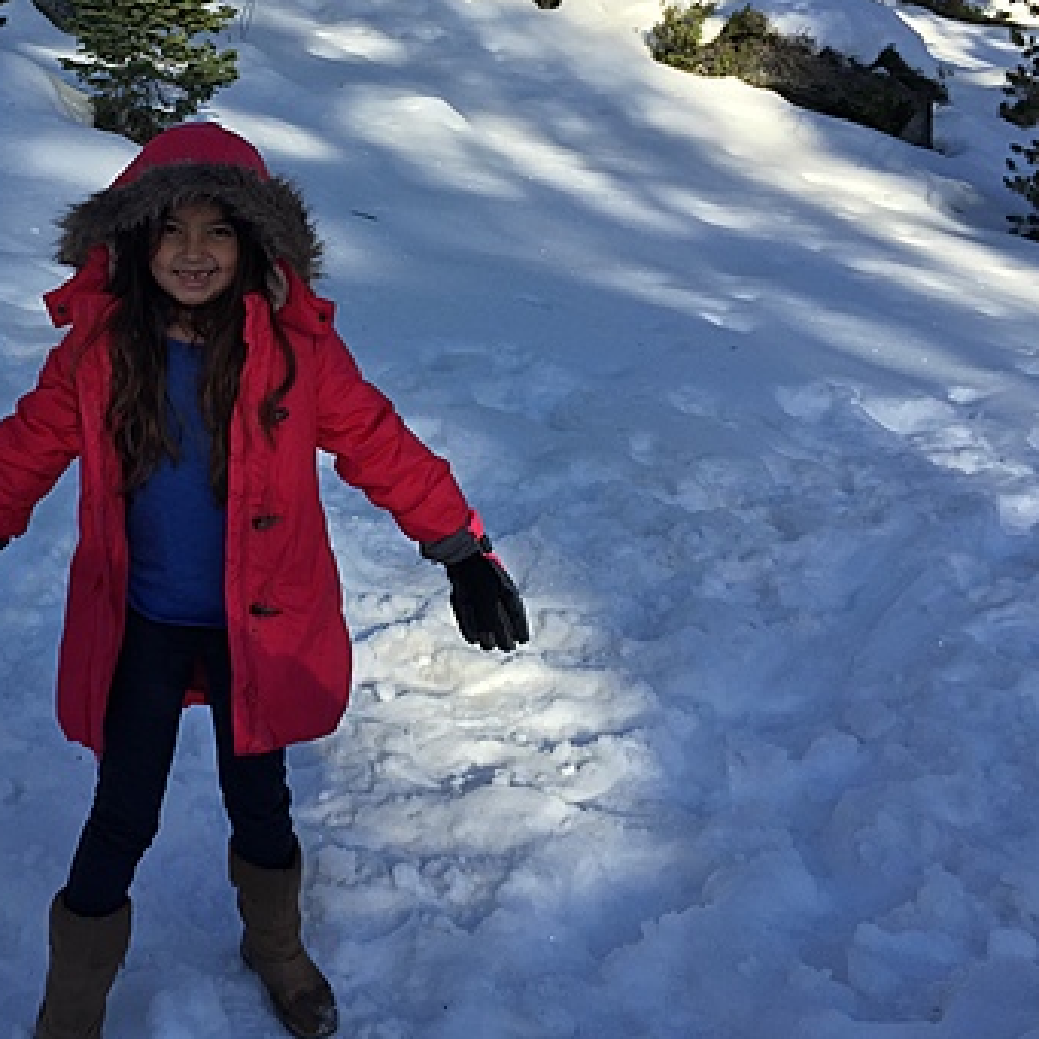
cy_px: 340
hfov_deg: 34.5
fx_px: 1630
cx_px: 246
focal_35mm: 48
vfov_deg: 35.0
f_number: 2.2
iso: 32
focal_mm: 4.15
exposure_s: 1/1014
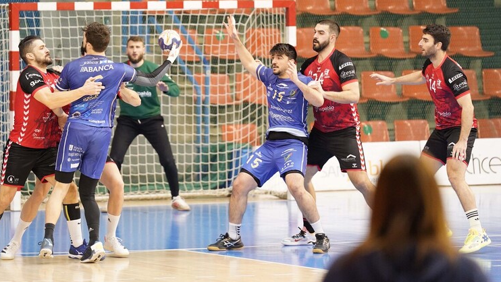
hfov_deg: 8.5
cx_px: 199
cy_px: 105
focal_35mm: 254
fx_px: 3375
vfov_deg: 4.8
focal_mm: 200
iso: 6400
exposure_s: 1/1250
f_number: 2.8
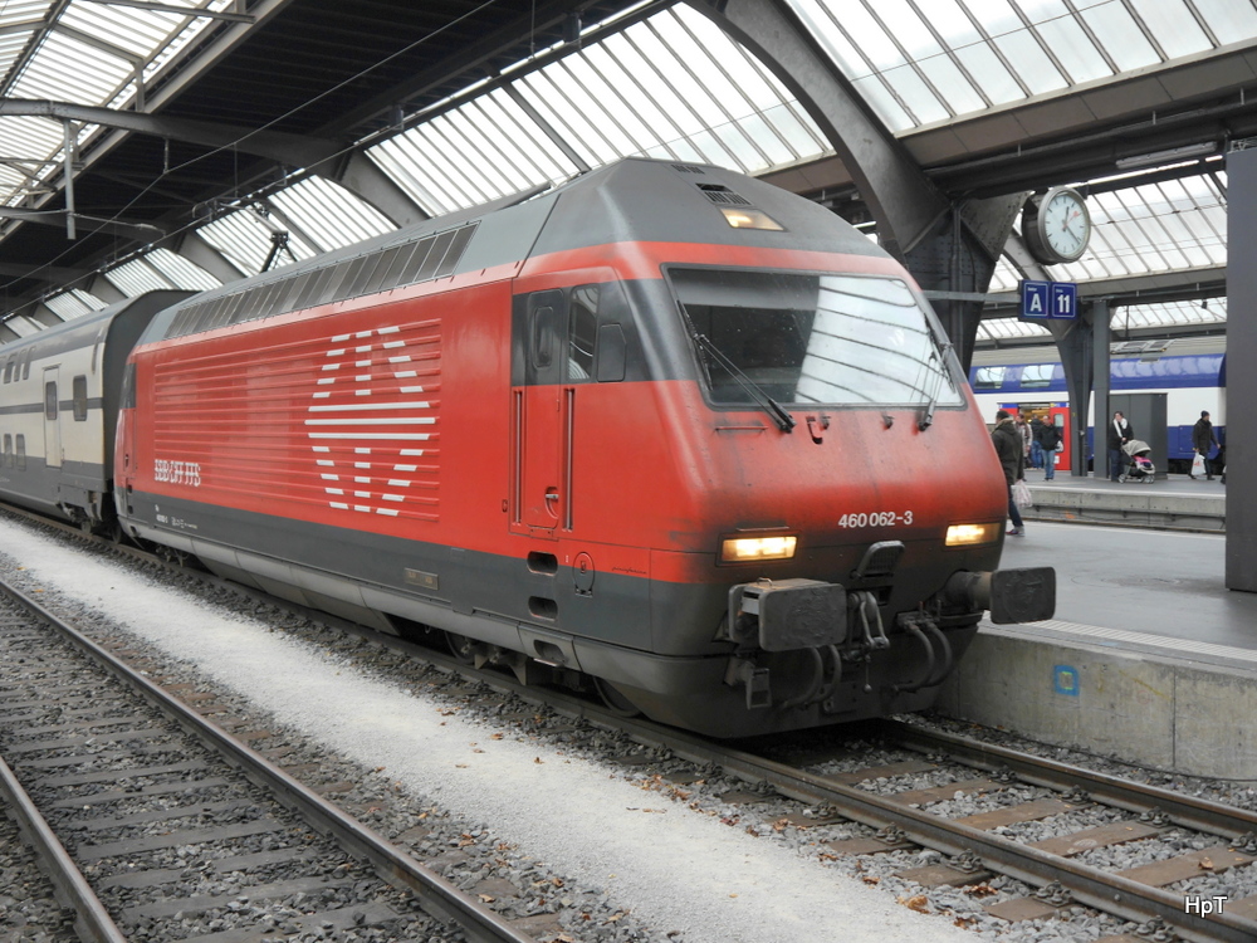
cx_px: 628
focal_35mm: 40
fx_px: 1453
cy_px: 472
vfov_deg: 36.0
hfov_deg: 46.8
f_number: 4.2
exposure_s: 1/60
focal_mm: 20
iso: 320
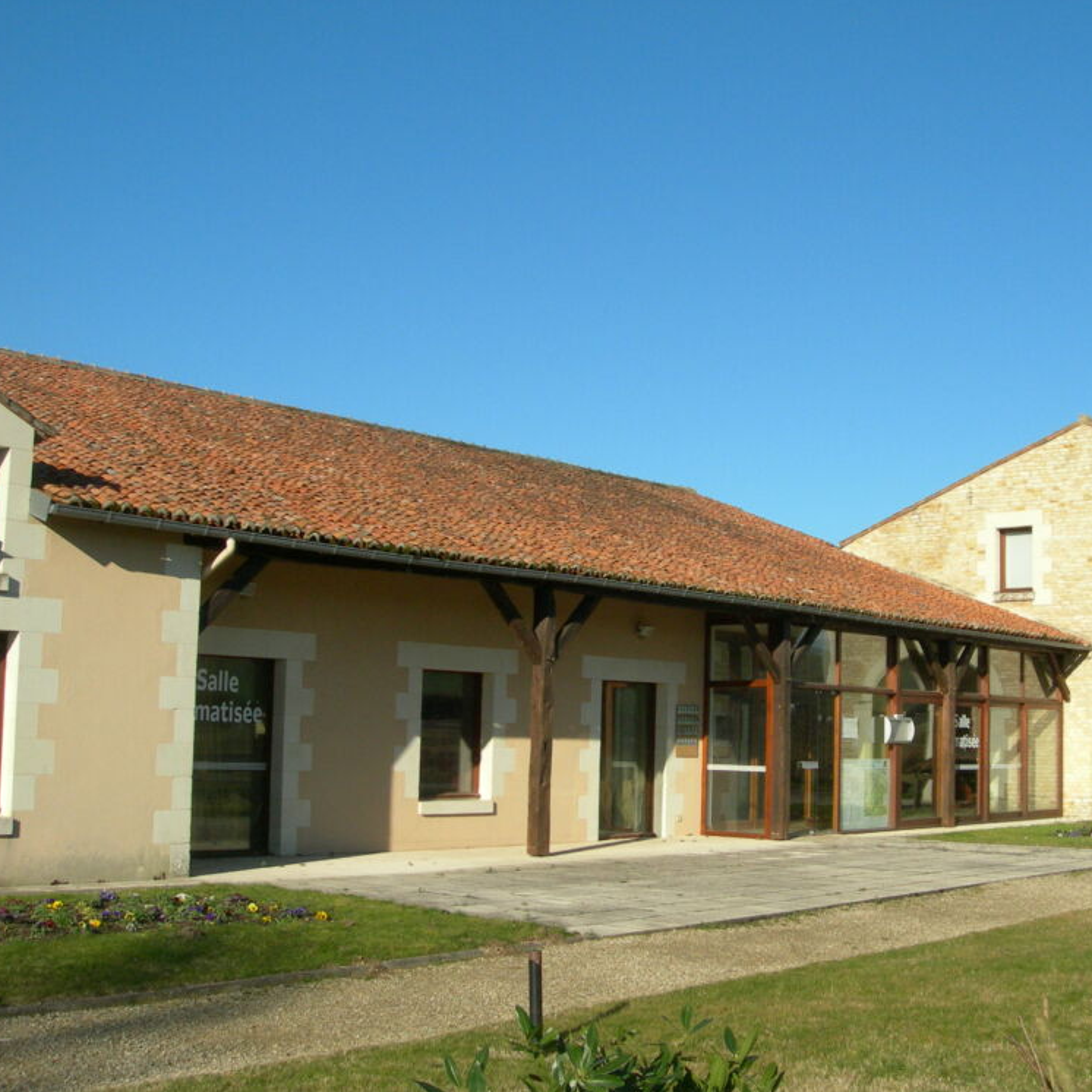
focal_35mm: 45
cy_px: 546
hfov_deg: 37.2
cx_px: 714
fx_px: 1606
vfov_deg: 37.6
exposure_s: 1/1412
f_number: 4.8
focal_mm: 7.8
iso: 200
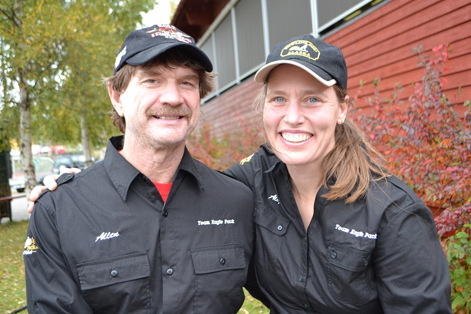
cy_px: 157
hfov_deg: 49.6
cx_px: 236
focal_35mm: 39
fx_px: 510
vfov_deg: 34.2
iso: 400
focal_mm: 26
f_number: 4.5
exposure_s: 1/80
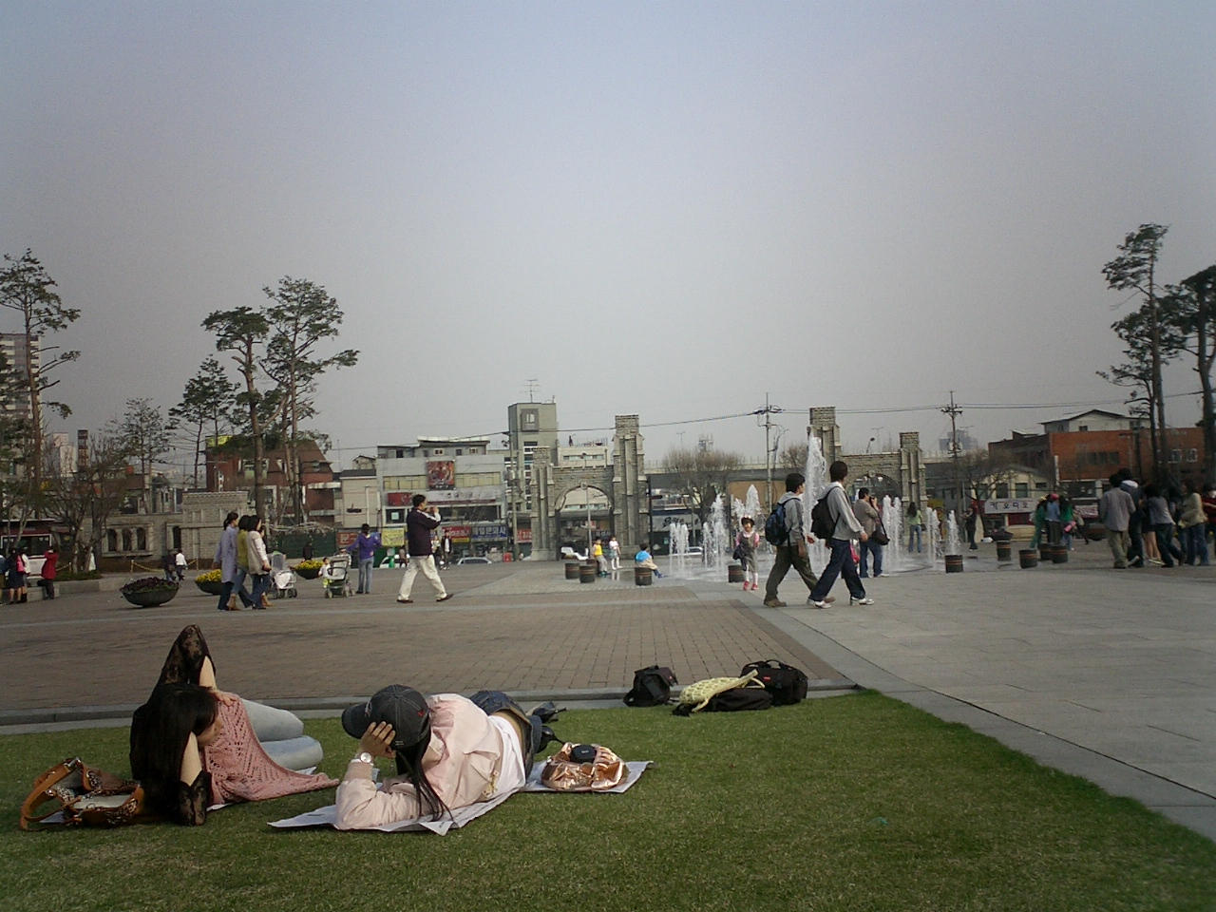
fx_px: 1300
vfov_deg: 38.7
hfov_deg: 50.1
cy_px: 456
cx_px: 608
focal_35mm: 37
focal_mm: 5.6
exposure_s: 1/1000
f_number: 3.5
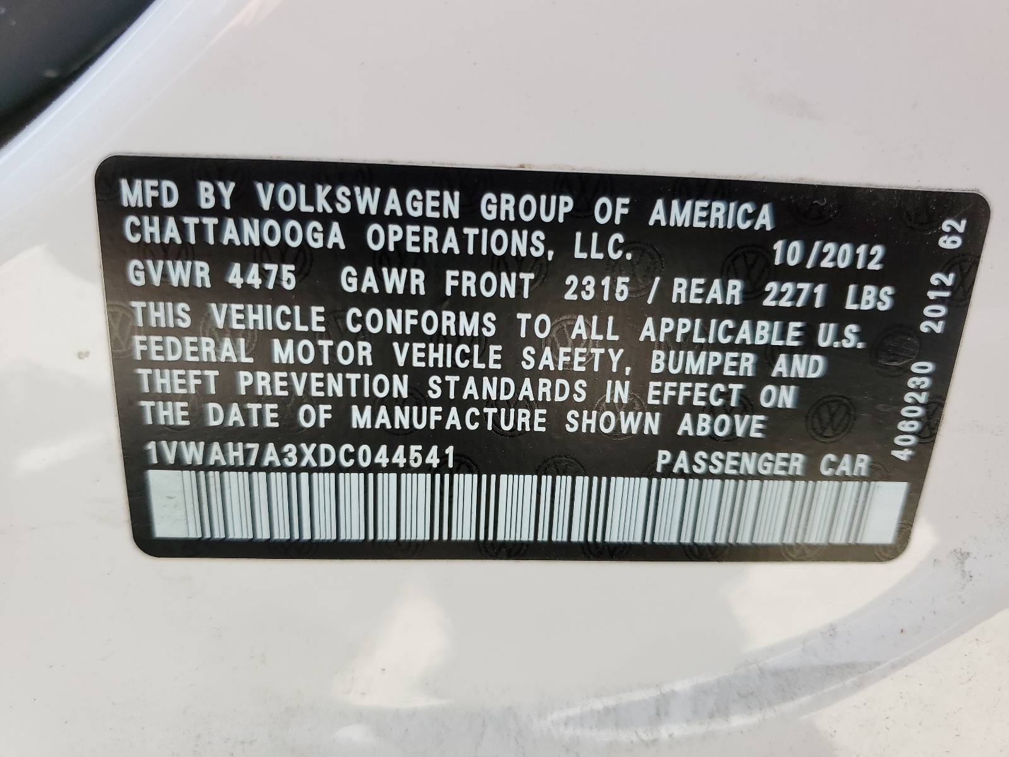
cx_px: 504
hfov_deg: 67.3
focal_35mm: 26
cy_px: 378
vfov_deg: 53.1
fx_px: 758
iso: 50
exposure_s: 1/333
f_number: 1.5
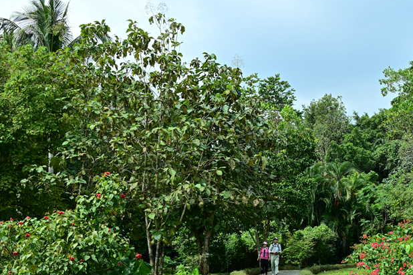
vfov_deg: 20.1
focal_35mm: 67
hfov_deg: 29.7
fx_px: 768
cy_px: 226
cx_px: 294
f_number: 9
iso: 180
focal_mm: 34.5
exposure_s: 1/160
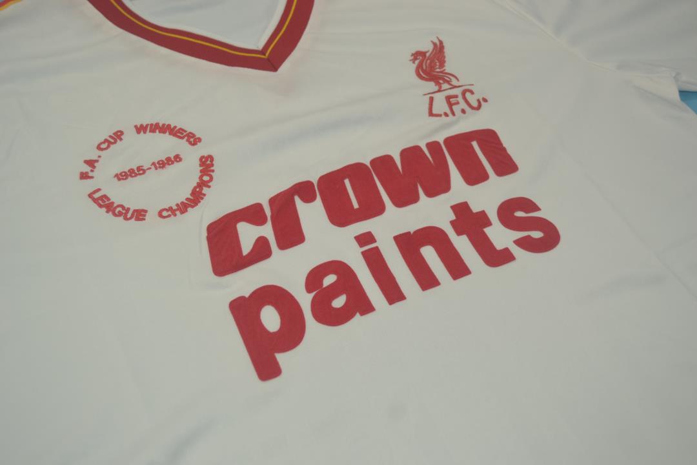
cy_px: 232
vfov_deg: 34.2
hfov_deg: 49.6
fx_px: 755
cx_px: 348
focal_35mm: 39
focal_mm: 26
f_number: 4.2
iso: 200
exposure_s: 1/200
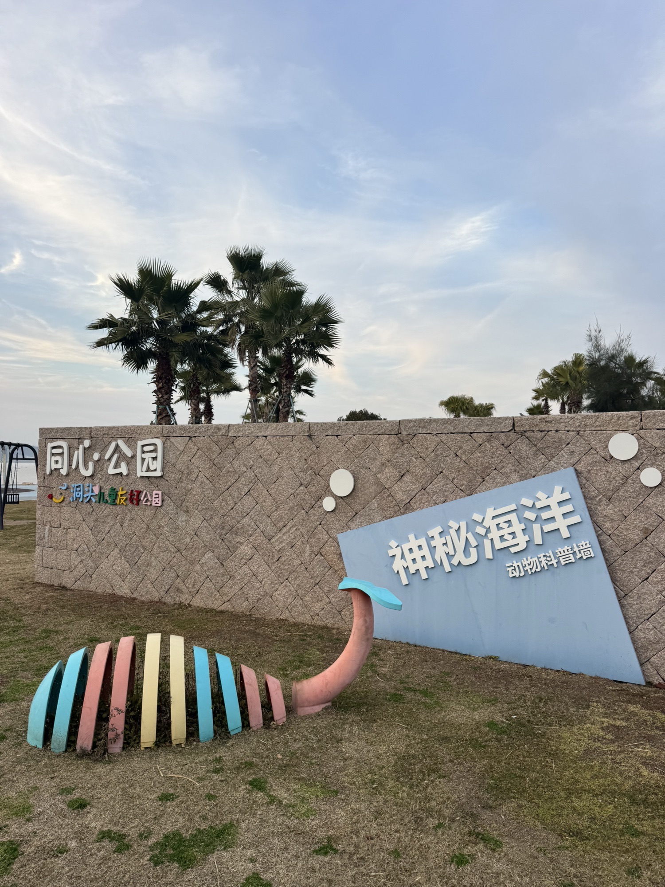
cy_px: 444
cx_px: 332
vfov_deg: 71.6
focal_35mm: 24
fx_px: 615
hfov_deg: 56.8
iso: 80
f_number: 1.78
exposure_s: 1/621
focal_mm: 6.76
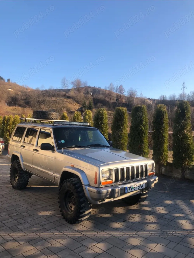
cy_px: 129
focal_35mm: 28
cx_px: 97
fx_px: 209
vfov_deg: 63.5
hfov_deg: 49.7
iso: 20
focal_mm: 4
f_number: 1.8
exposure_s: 1/565
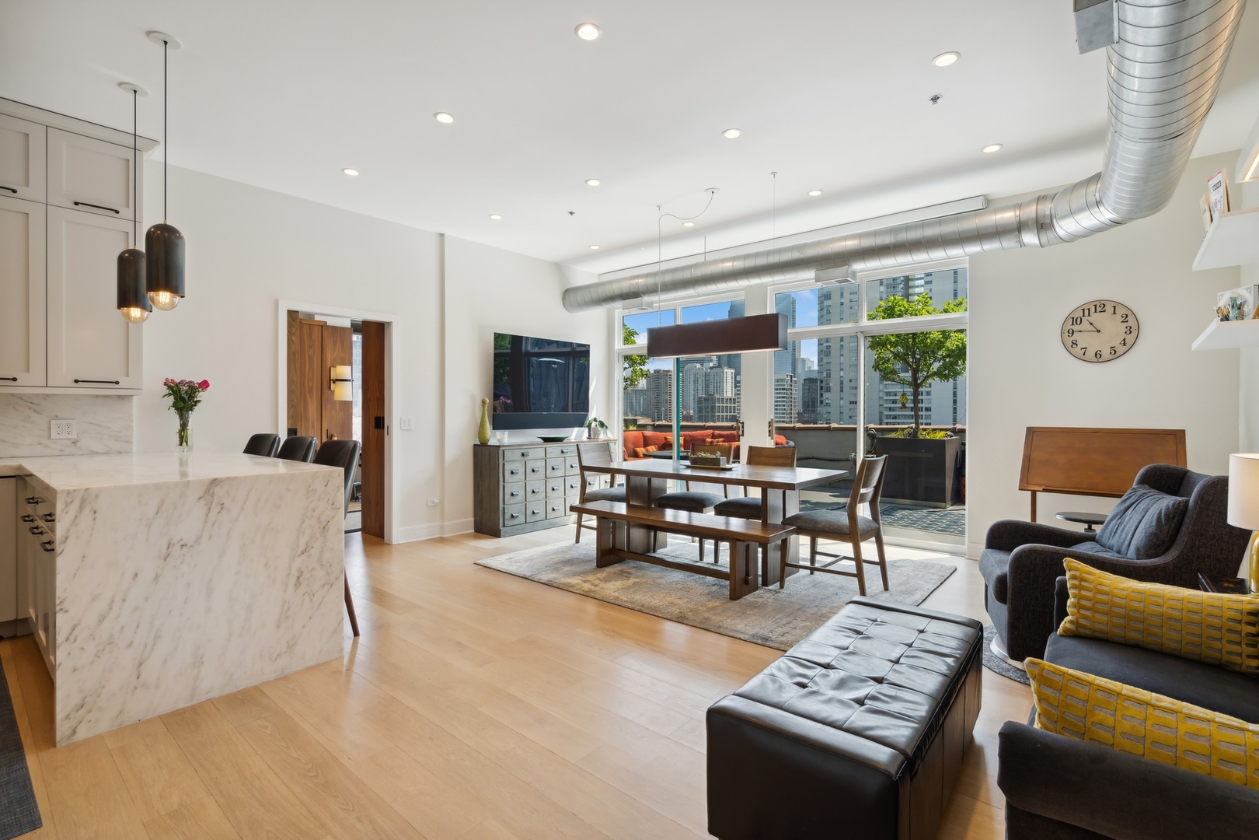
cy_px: 420
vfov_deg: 73.7
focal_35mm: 16
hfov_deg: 96.7
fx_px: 560
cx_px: 630
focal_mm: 16
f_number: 8
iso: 320
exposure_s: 1/125
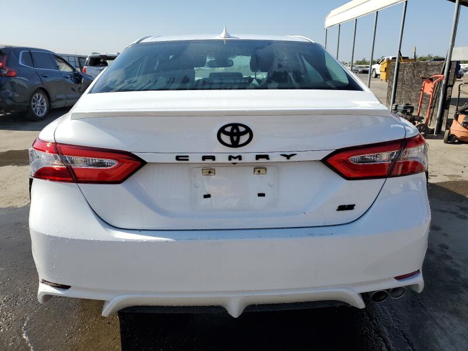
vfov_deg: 53.1
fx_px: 352
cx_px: 234
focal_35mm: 26
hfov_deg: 67.3
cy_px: 176
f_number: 1.5
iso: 50
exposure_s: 1/3333
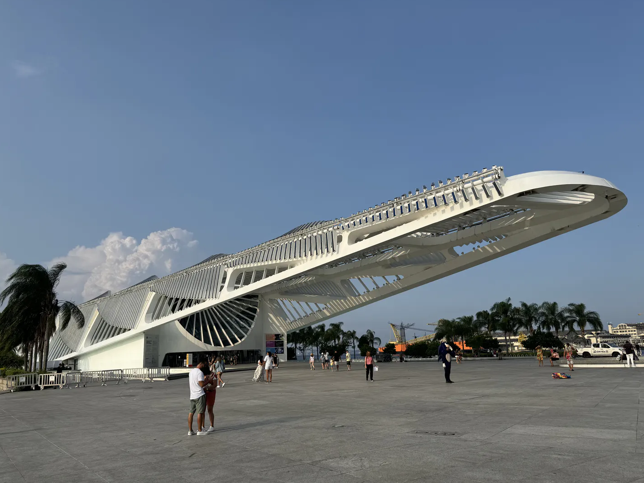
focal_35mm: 27
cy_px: 251
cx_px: 293
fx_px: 502
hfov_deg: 65.2
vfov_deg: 51.4
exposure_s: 1/5814
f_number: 1.78
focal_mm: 6.86
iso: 80
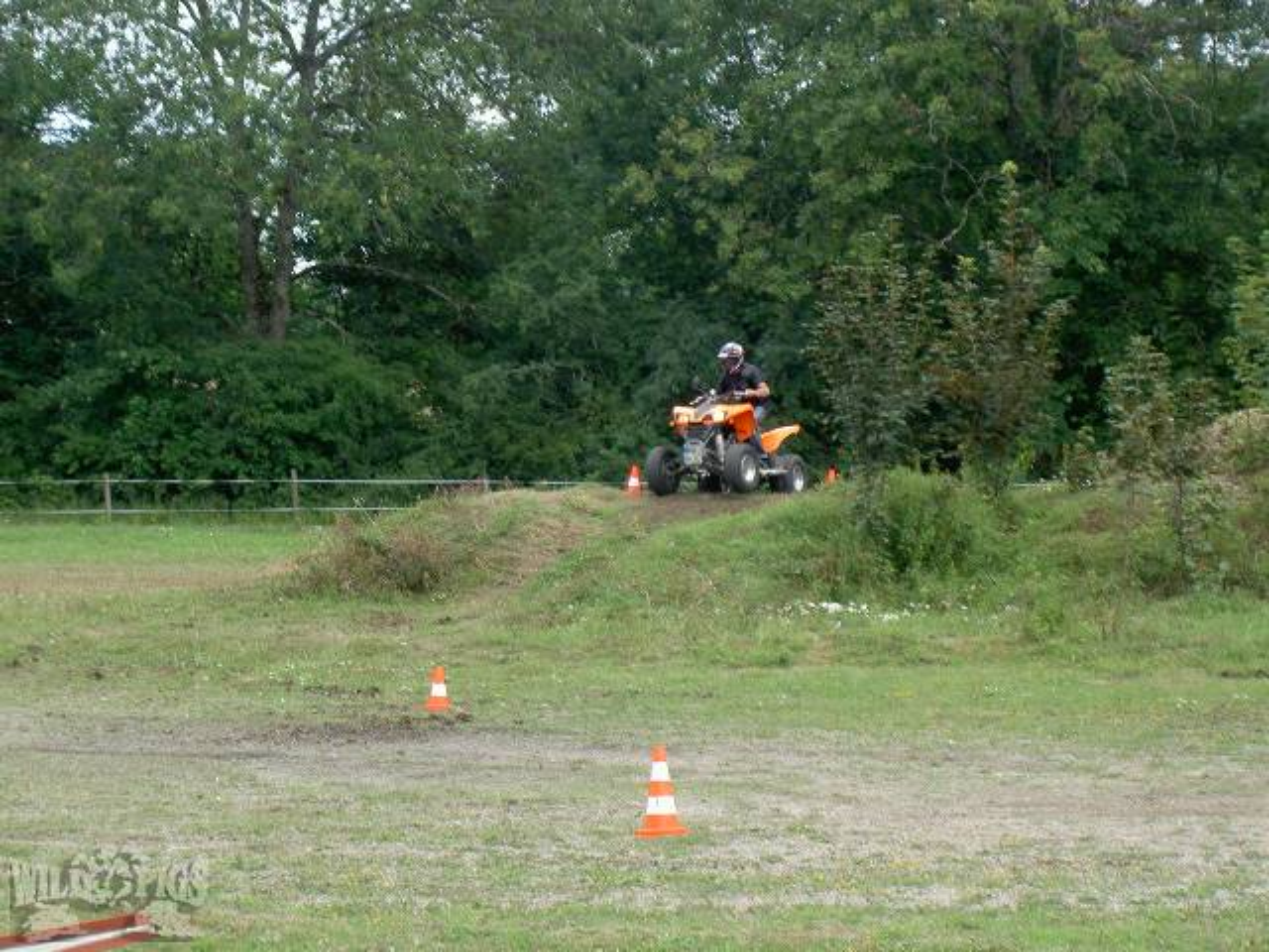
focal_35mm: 117
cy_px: 476
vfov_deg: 12.7
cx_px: 634
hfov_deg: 16.8
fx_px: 4289
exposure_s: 1/100
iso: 50
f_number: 4.9
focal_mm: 24
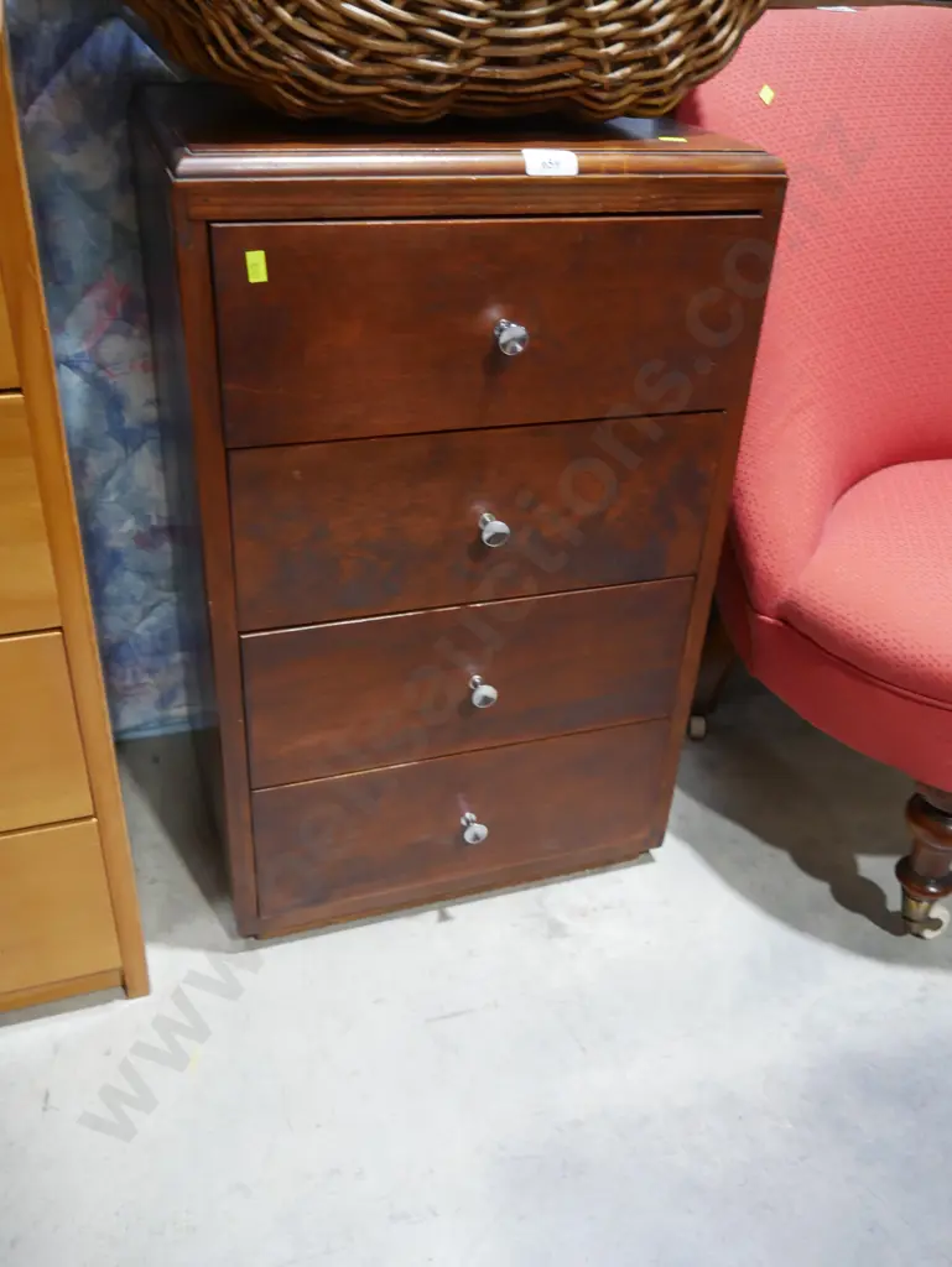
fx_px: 1099
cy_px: 634
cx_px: 476
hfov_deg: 46.8
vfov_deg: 59.9
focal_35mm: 30
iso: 640
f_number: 3.6
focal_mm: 15
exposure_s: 1/60
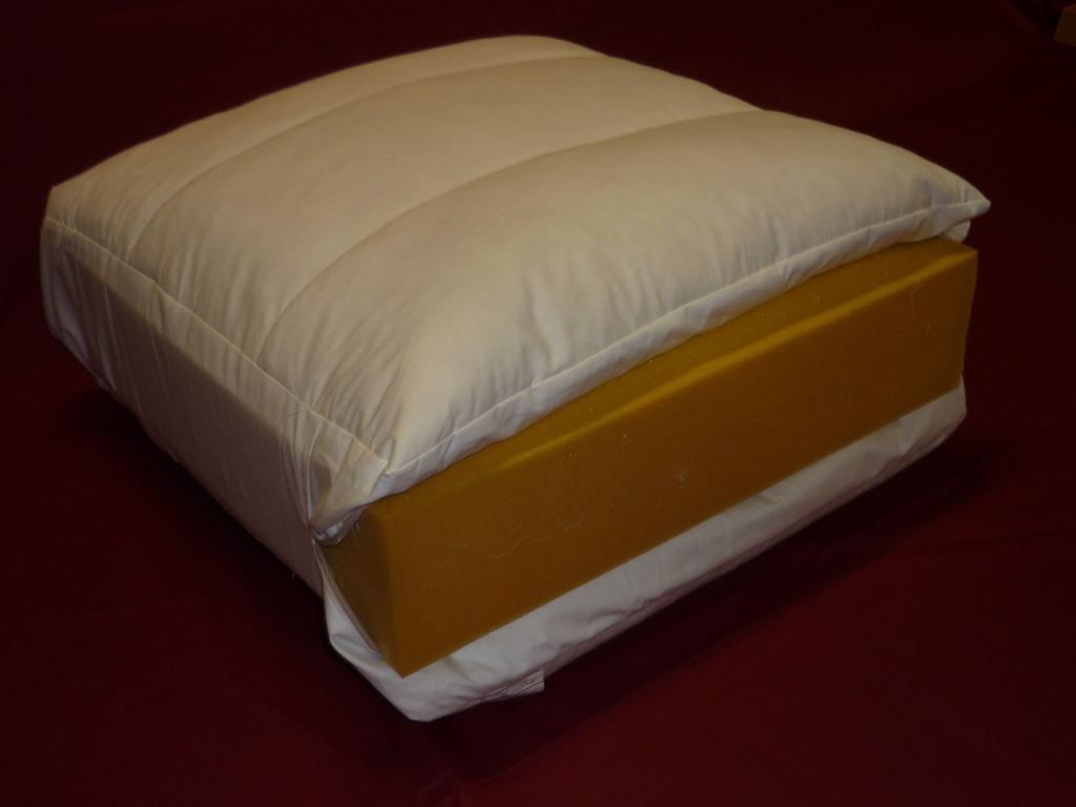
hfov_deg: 45.8
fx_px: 1274
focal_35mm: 41
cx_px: 538
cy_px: 404
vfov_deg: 35.1
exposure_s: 1/30
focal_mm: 6.8
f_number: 3
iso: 100
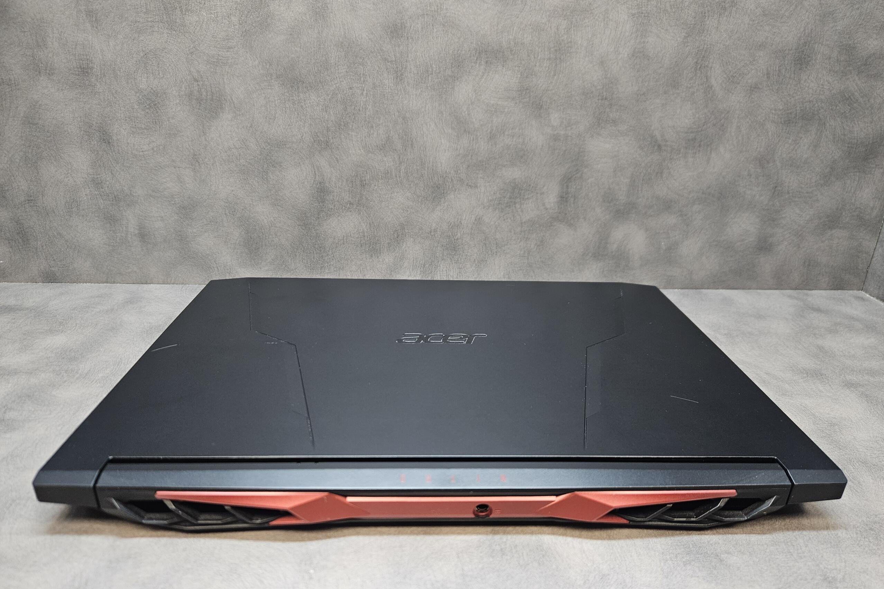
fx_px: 589
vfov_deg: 53.0
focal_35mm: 24
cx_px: 443
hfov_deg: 73.7
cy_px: 330
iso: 500
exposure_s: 1/200
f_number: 1.8
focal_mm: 5.4
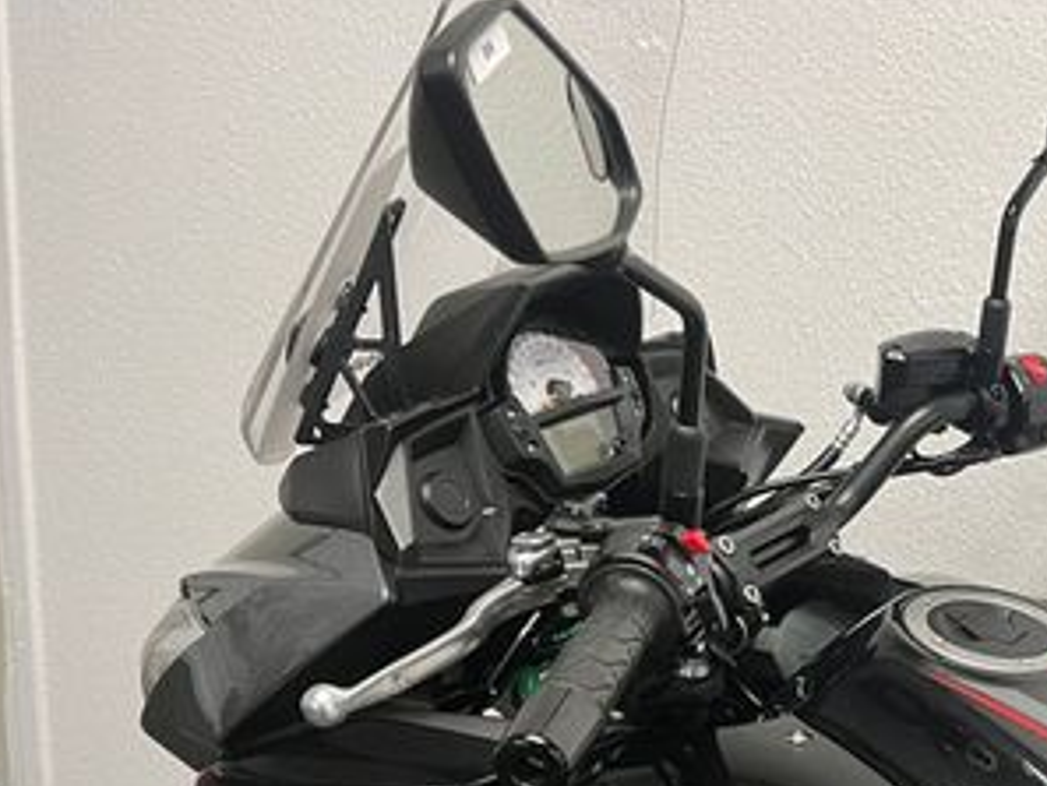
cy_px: 751
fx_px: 1694
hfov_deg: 31.7
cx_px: 1047
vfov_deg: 25.1
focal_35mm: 56
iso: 64
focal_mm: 5.1
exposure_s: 1/50
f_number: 1.6
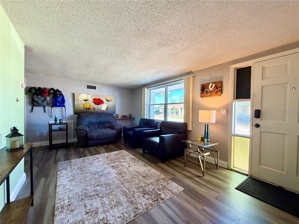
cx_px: 150
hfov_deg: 102.1
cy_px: 112
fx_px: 121
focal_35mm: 14
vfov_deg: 85.7
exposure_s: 1/60
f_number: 2.2
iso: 400
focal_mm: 2.22
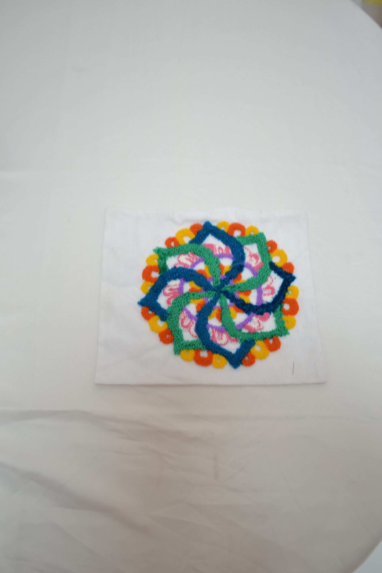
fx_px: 525
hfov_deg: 40.0
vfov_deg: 57.2
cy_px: 286
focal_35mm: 33
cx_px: 191
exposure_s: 1/10
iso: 100
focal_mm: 22
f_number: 3.8
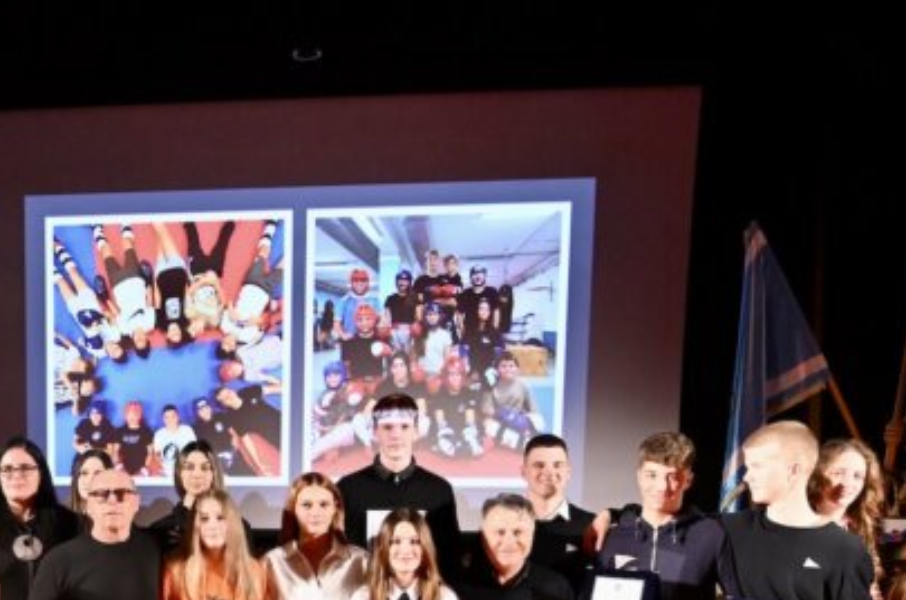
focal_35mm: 30
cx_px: 277
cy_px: 561
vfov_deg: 39.6
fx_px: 753
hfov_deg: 60.1
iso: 5000
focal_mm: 16
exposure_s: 1/100
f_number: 4.5
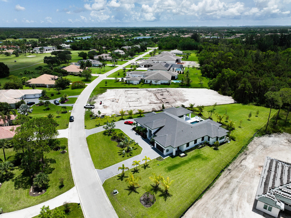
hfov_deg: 71.6
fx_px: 202
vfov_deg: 56.8
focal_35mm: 24
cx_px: 146
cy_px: 109
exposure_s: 1/1250
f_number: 2.8
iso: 100
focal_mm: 12.29
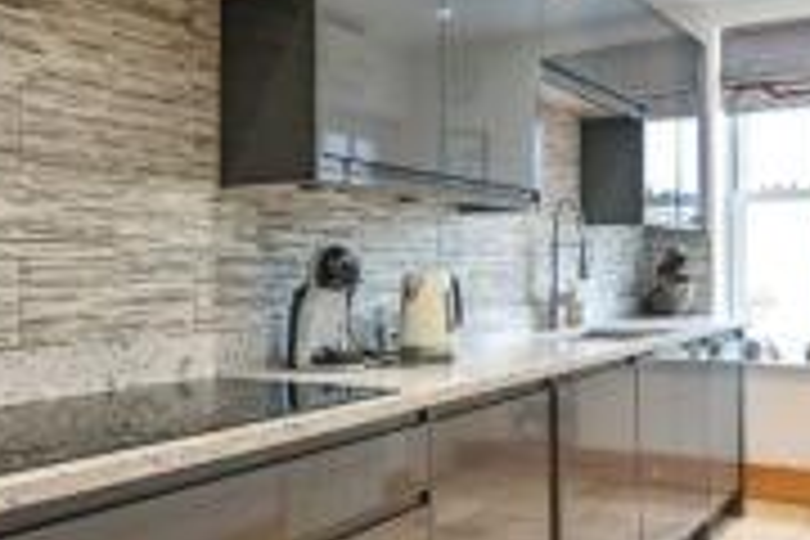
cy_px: 326
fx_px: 832
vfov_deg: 35.8
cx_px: 428
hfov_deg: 51.9
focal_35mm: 37
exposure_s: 1/6
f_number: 9
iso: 400
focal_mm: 14
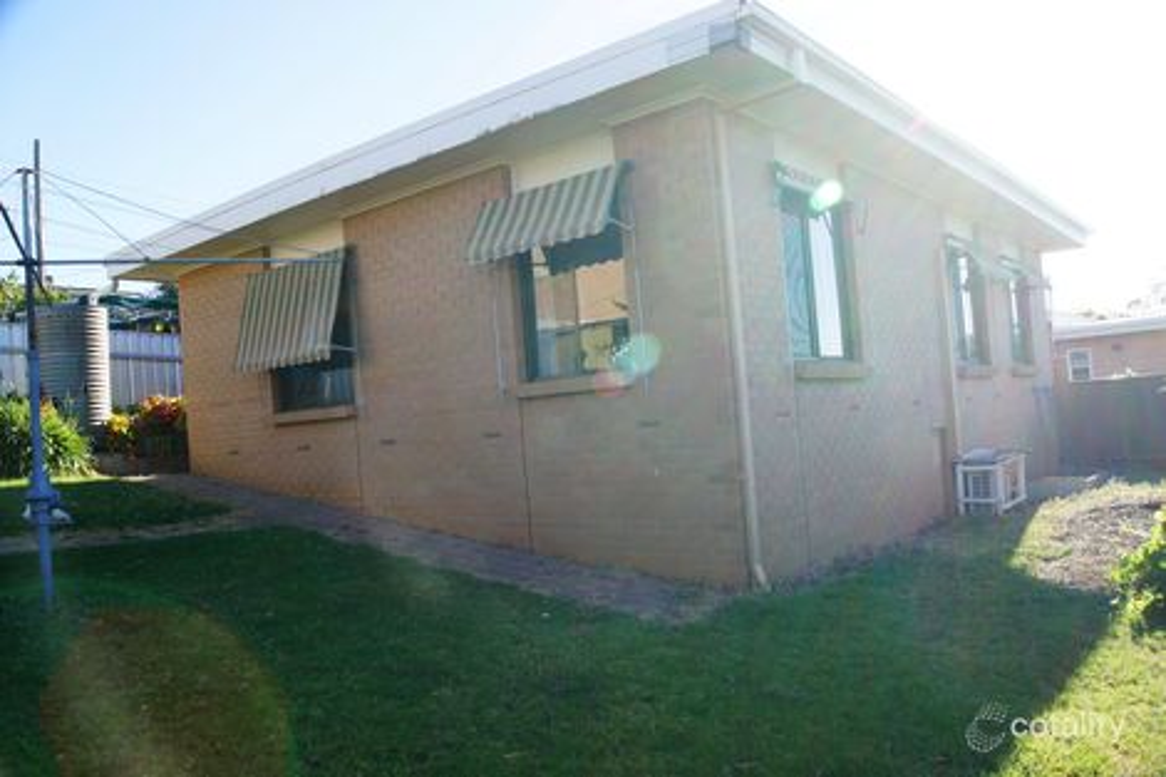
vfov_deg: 47.9
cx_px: 583
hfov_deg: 67.4
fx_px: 874
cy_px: 388
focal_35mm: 27
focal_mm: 18
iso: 100
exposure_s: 1/50
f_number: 11
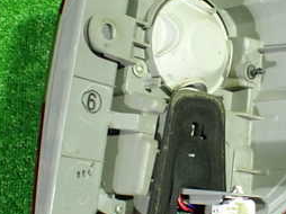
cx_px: 220
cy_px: 123
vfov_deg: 20.7
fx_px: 586
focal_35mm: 71
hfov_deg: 27.0
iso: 800
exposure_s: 1/30
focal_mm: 5.4
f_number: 2.3
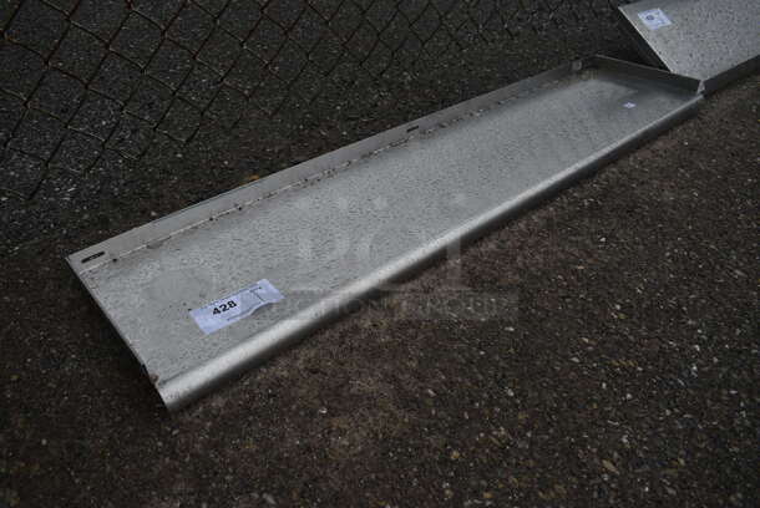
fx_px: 571
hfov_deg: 67.3
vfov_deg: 48.0
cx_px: 380
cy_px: 254
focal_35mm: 27
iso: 200
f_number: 6.3
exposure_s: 1/200
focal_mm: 18
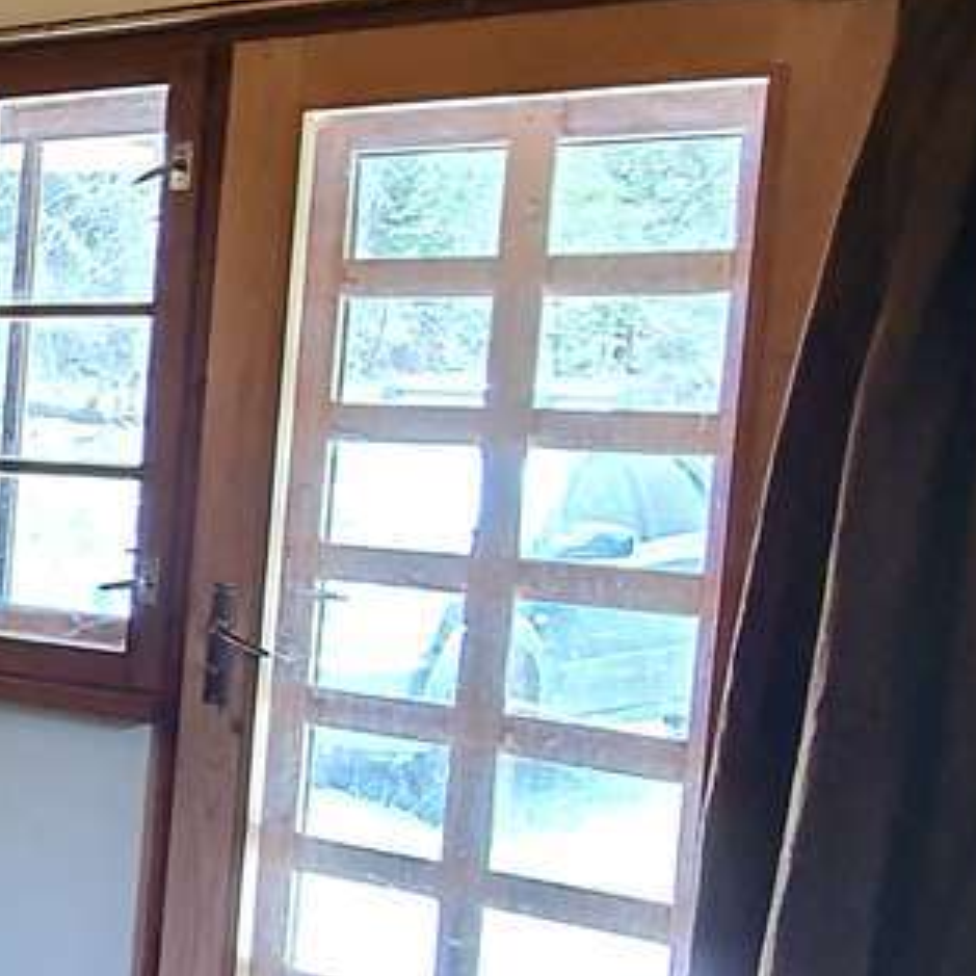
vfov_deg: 31.1
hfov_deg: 20.5
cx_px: -836
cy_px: 491
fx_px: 1754
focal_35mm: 55
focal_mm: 1.8
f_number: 2.2
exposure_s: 1/33
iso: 400
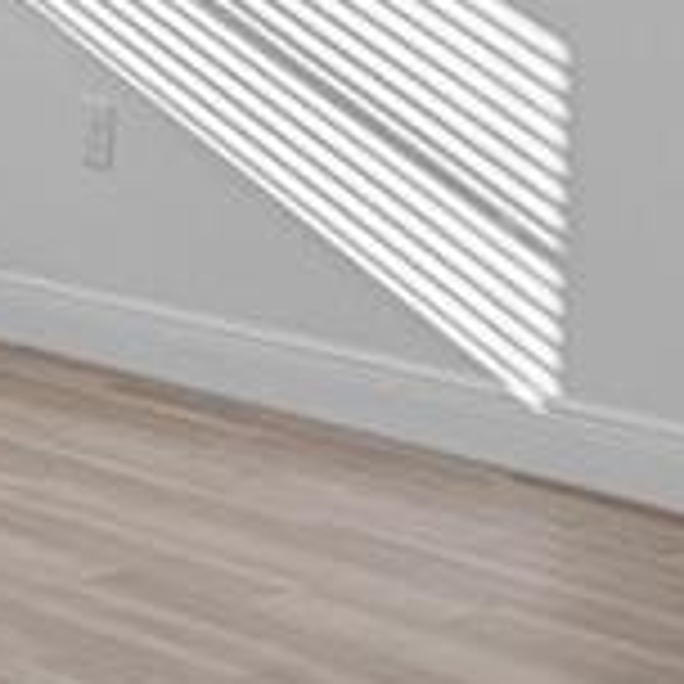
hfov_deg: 12.7
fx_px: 2996
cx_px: -135
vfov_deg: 12.4
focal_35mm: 134
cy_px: -315
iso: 100
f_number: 8
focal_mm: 10
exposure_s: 1/5
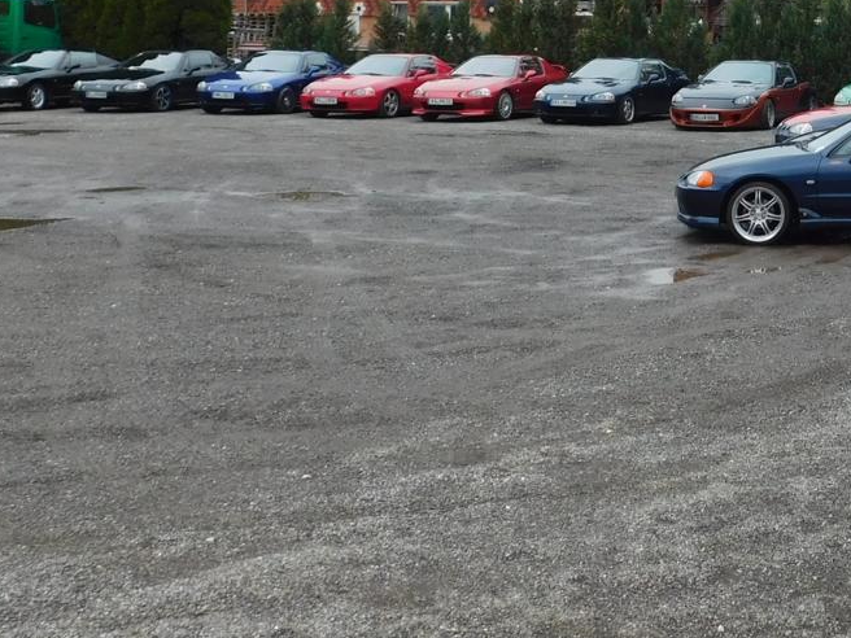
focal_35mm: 61
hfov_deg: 29.3
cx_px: 885
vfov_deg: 22.5
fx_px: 1500
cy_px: -88
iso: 125
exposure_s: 1/1000
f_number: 3.1
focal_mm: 4.5
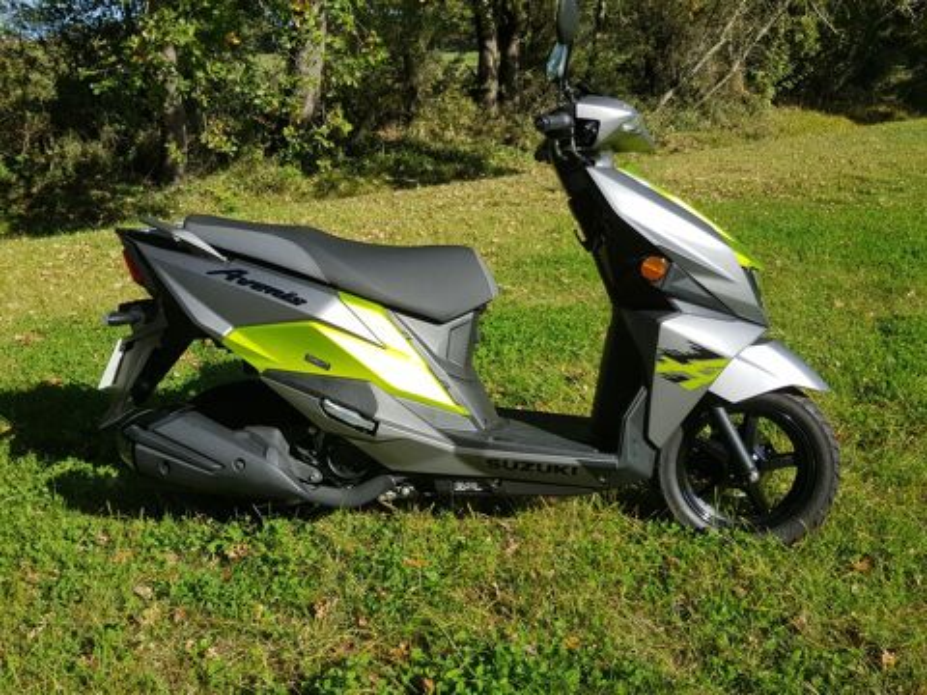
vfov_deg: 53.1
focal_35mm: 26
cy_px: 348
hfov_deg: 67.3
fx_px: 696
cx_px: 464
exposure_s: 1/1768
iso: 40
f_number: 1.7
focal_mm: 4.2
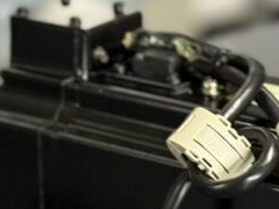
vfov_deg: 7.2
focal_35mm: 205
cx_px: 117
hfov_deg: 9.7
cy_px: 226
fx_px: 1652
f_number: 1.78
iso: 250
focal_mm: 6.76
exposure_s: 1/33
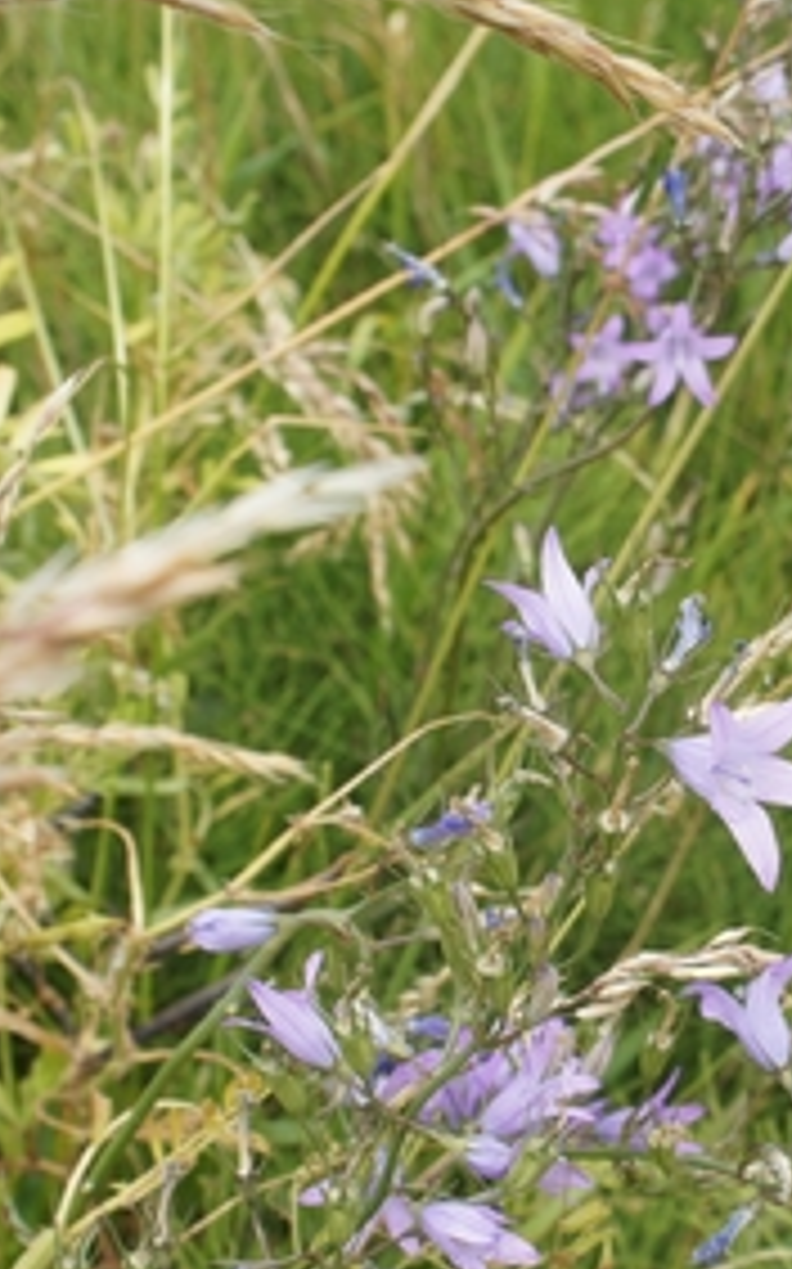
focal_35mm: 65
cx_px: 747
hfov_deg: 19.5
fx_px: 2247
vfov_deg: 31.3
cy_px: 824
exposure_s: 1/250
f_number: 8
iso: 200
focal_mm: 20
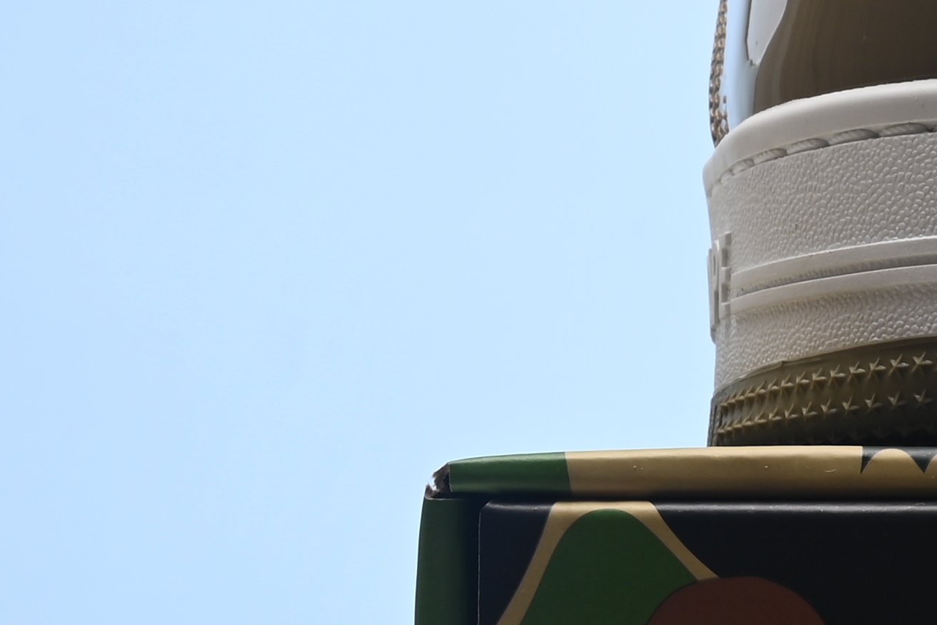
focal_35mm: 176
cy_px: 284
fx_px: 4581
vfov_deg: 7.8
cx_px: 1267
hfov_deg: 11.3
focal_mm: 38
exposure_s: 1/2.5
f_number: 16
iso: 110
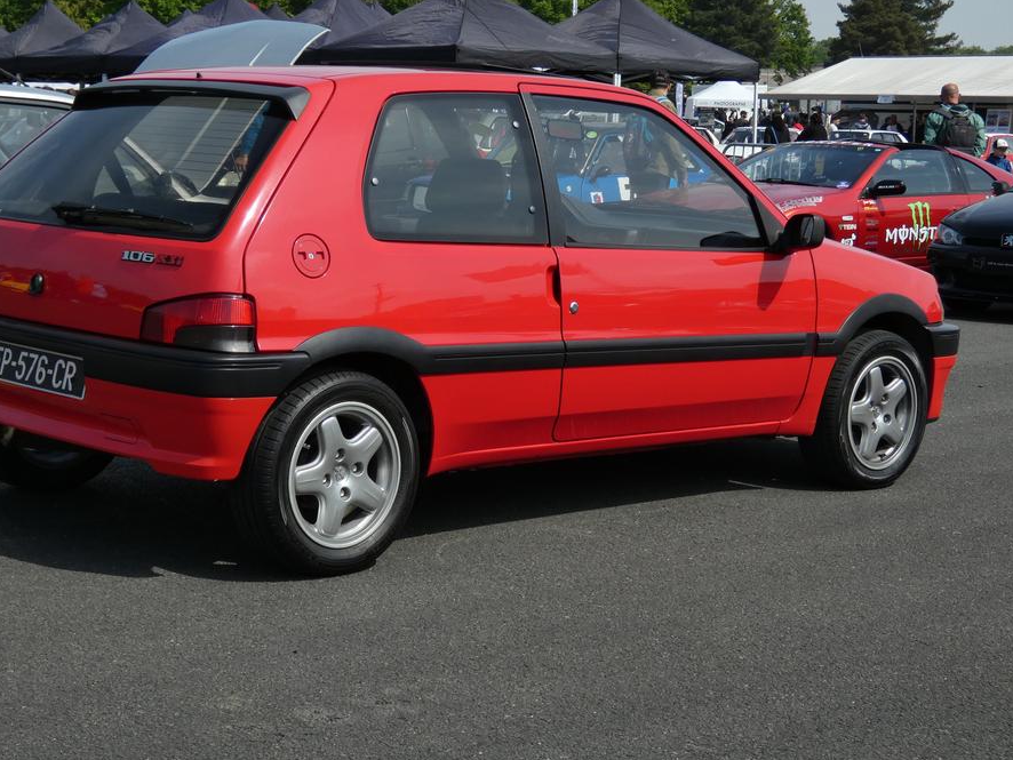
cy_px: 361
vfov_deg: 21.9
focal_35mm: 67
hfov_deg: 28.9
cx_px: 432
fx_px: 1961
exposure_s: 1/800
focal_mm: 10.4
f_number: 4.1
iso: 80
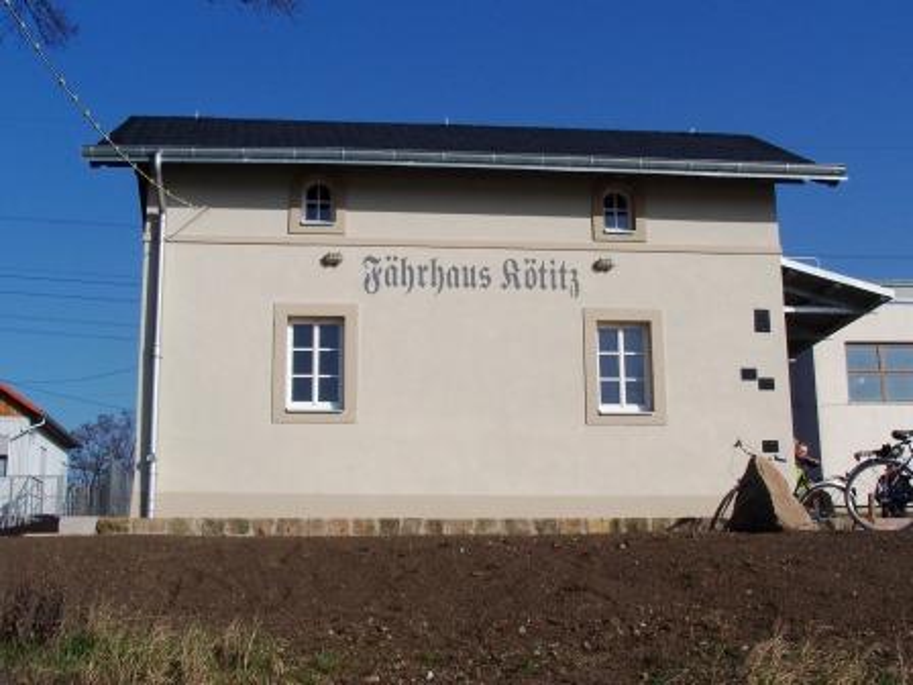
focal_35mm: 51
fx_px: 1345
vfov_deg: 28.6
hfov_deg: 37.5
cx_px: 456
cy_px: 342
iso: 80
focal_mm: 8.5
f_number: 5.6
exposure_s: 1/750
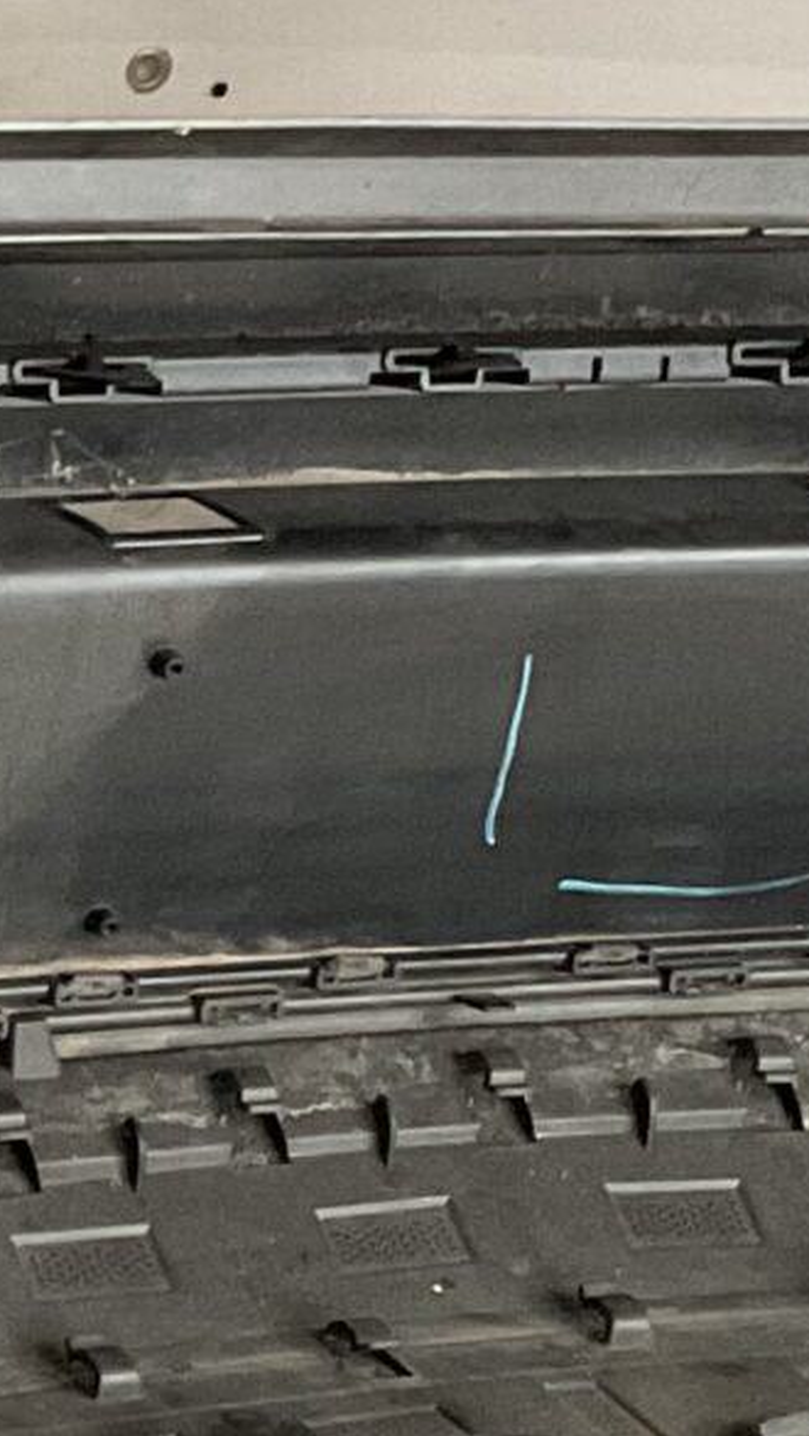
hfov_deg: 8.3
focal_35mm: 138
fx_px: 5258
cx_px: -841
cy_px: 716
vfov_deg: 15.6
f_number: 1.8
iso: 200
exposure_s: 1/50
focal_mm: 3
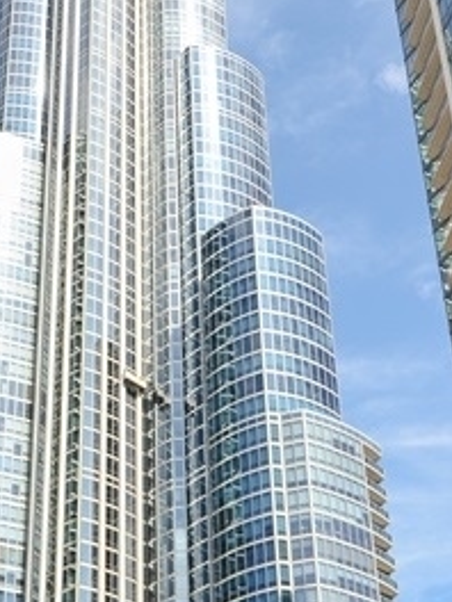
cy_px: 452
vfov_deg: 26.7
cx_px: 140
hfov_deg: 20.4
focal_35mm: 72
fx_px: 1254
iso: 200
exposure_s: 1/400
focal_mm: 22
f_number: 8
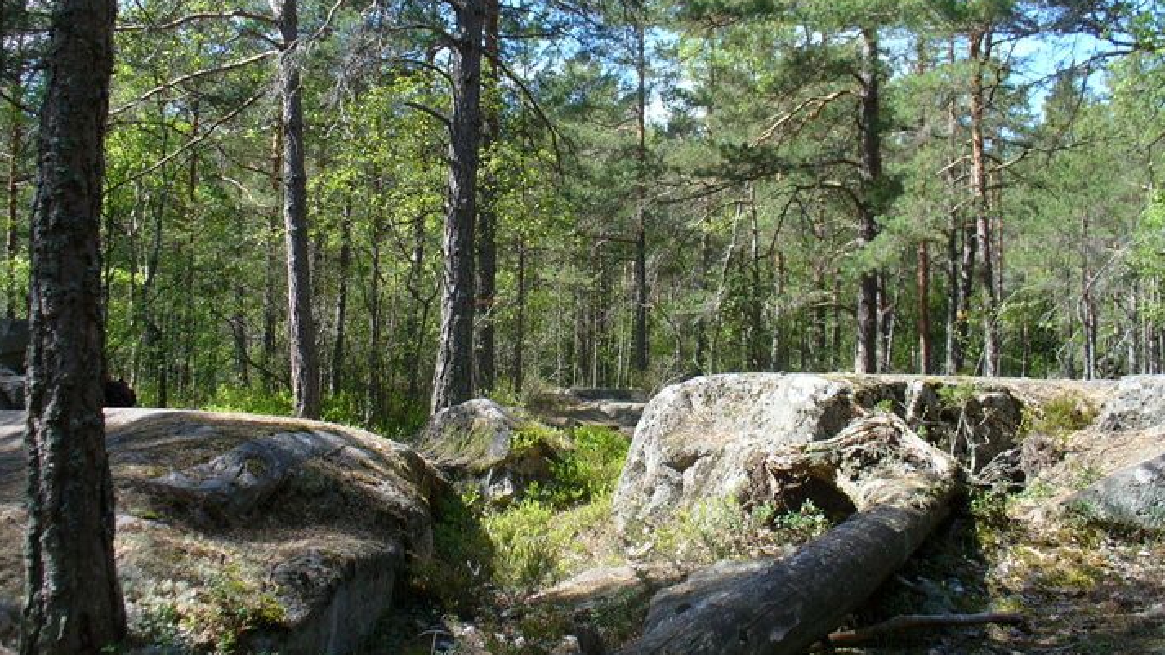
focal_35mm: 41
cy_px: 294
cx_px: 582
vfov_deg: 29.0
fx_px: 1266
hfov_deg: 49.4
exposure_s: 1/400
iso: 100
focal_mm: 6.1
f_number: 2.8
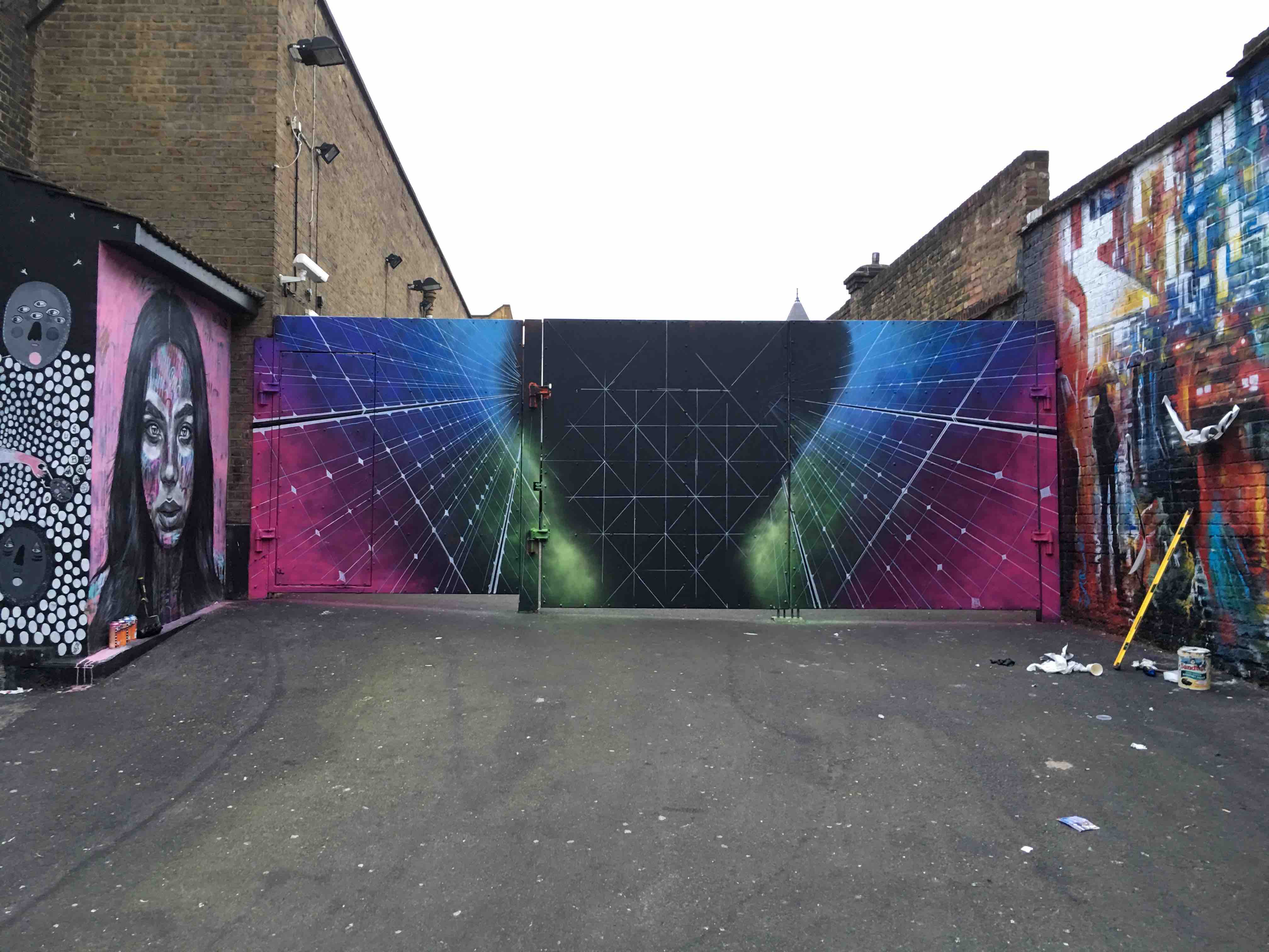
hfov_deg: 61.7
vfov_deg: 48.2
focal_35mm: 29
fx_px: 1063
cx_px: 634
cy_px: 476
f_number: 2.2
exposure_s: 1/17
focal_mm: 4.15
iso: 64
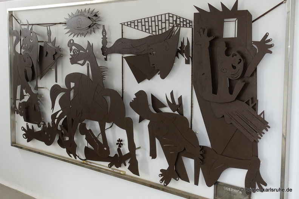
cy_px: 100
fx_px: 399
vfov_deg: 28.1
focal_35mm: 48
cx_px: 150
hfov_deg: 41.1
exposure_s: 1/80
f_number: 3.5
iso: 200
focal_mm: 17.7
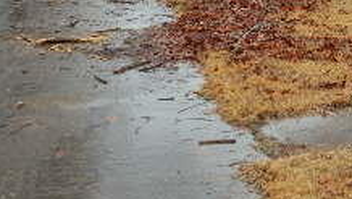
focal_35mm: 96
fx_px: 897
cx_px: 384
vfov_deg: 12.0
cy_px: -104
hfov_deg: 21.1
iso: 125
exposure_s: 1/125
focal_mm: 5.4
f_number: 4
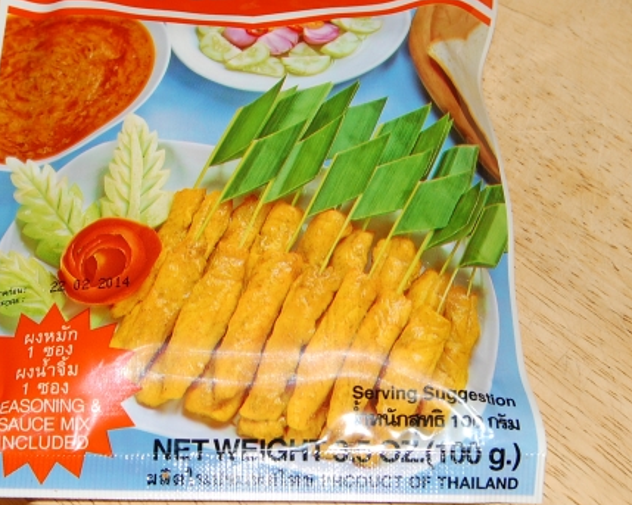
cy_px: 153
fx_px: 1718
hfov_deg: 20.8
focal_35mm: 92
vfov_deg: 16.7
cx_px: 274
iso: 200
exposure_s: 1/500
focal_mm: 35
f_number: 10
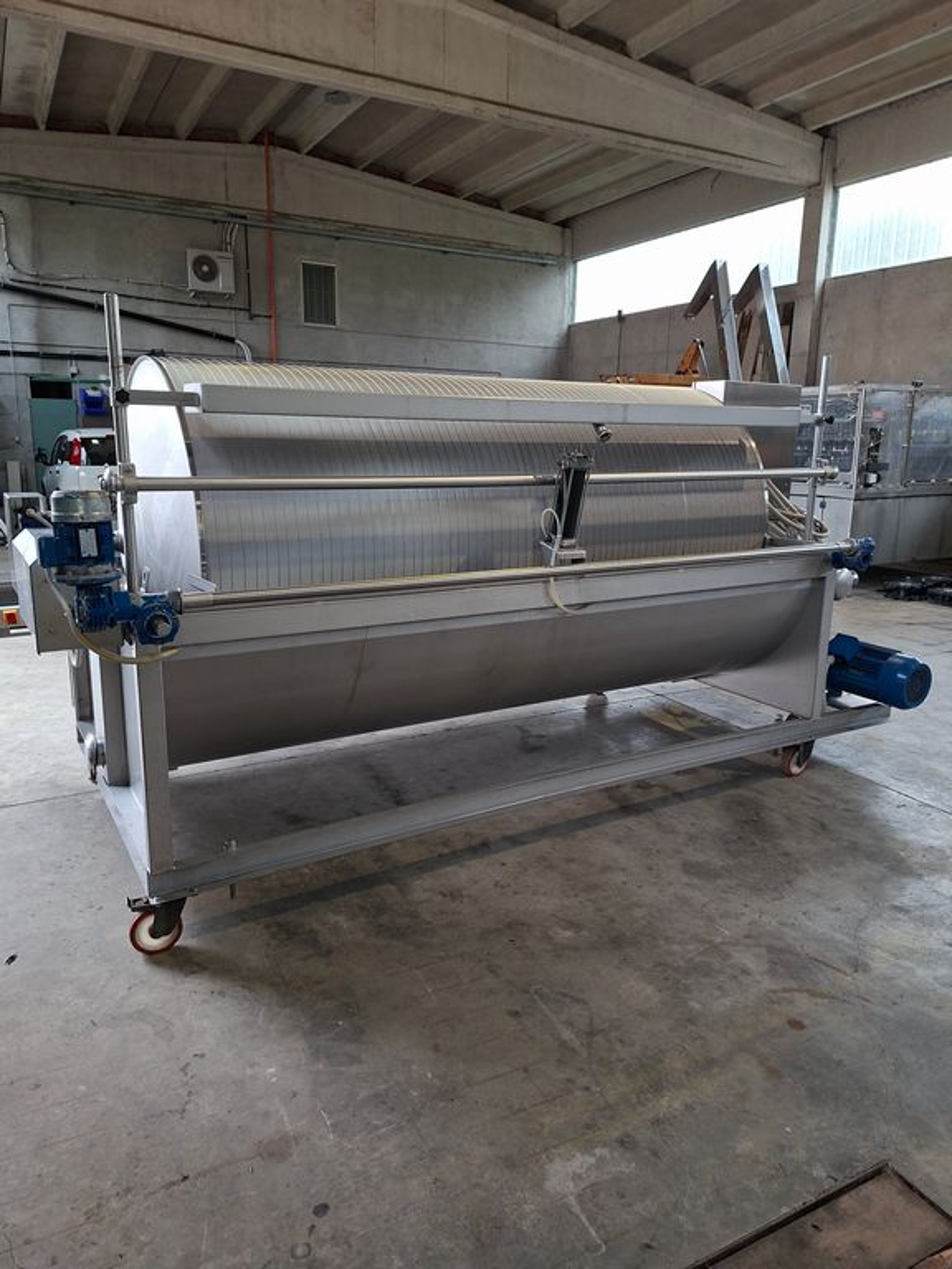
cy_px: 634
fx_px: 843
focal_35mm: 23
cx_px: 476
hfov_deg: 58.9
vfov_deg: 73.9
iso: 160
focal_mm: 5.54
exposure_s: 1/100
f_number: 1.8
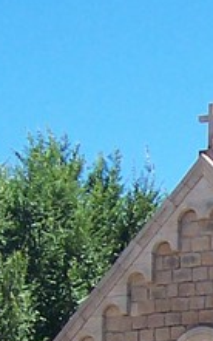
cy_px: 410
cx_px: 472
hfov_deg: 6.9
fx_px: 1691
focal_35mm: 182
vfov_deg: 11.3
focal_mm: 5.6
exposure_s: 1/250
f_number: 5.6
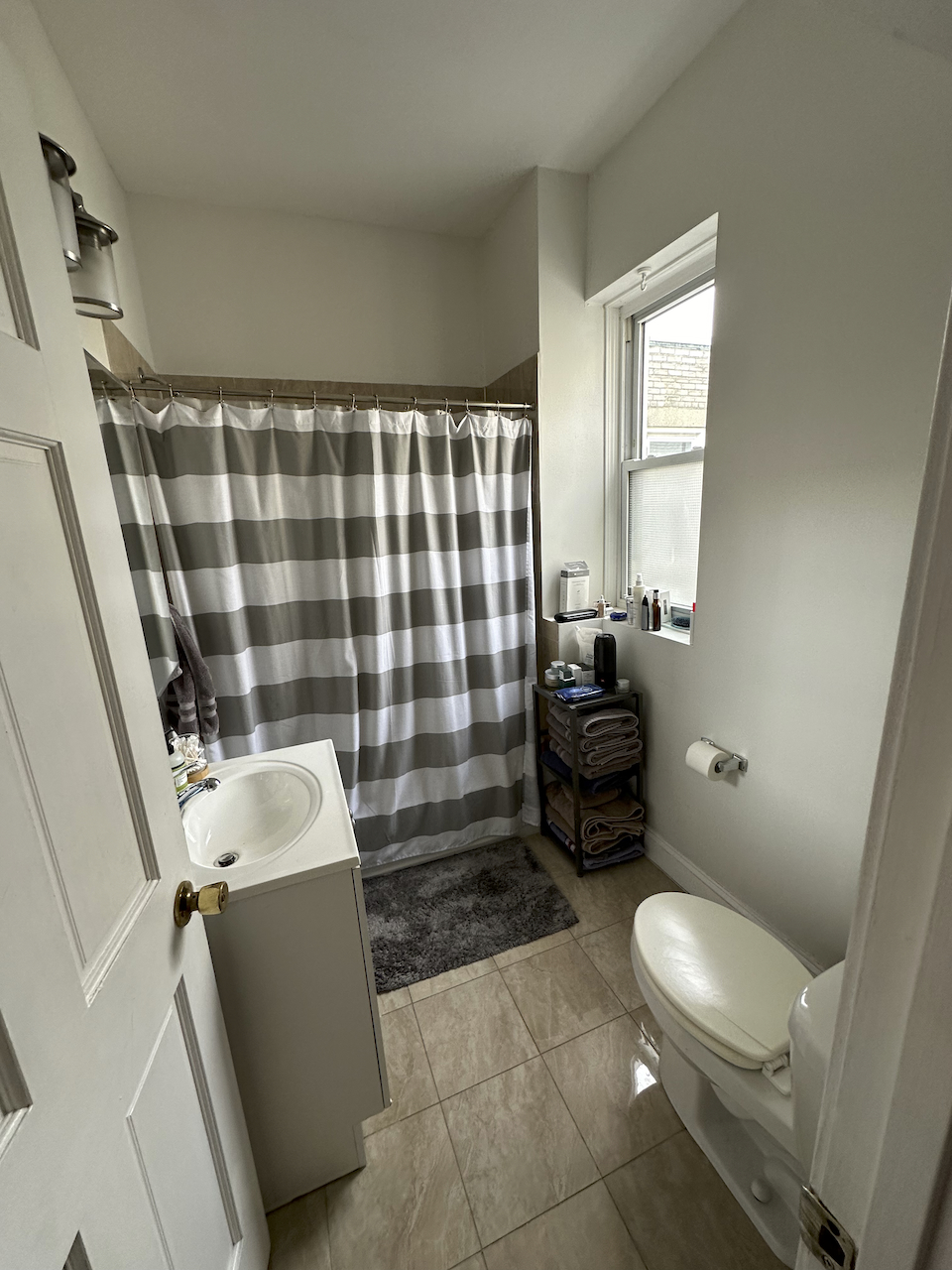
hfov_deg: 85.7
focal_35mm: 14
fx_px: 513
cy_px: 635
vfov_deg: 102.1
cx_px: 476
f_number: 2.2
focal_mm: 2.22
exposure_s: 1/120
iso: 160
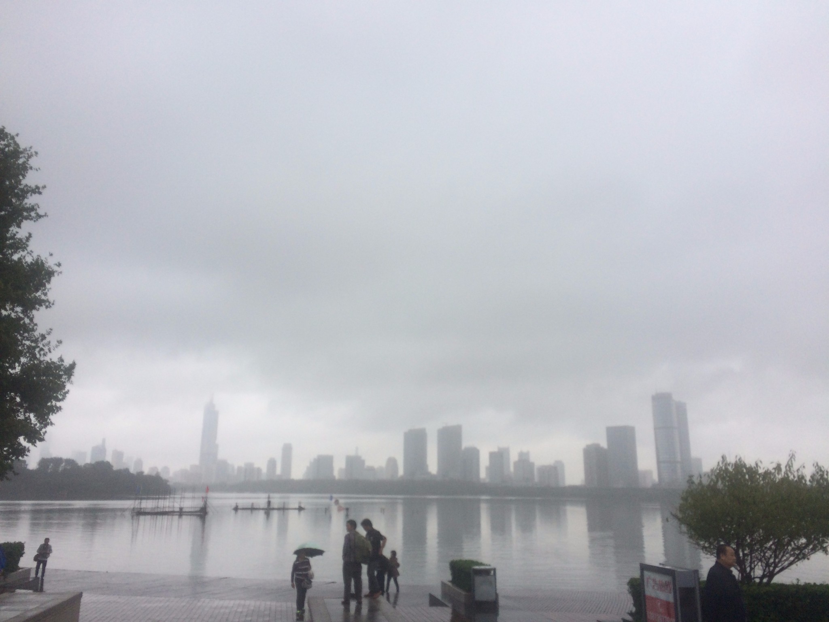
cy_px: 311
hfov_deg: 61.7
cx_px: 414
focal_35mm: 29
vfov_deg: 48.2
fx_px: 695
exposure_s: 1/471
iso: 32
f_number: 2.2
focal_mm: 4.15
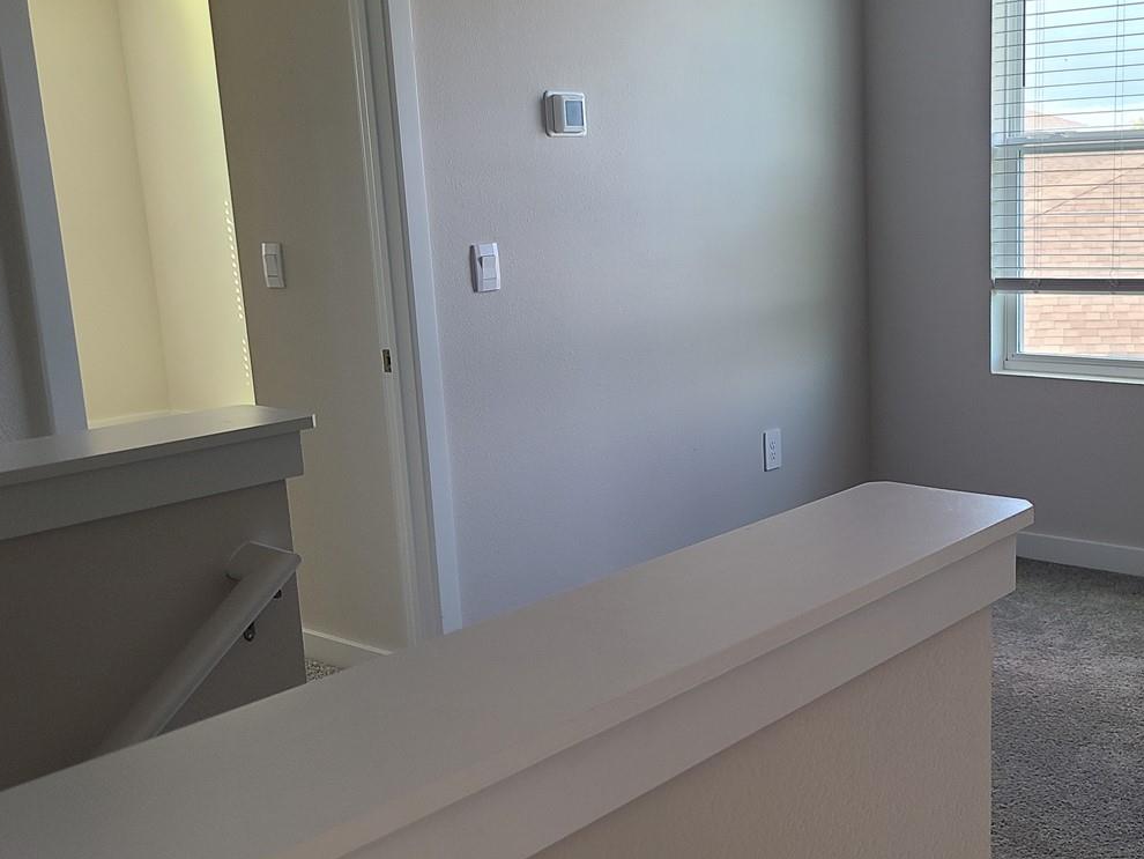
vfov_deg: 34.3
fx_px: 1388
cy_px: 462
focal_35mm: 42
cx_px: 777
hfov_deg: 44.0
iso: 80
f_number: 1.8
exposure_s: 1/60
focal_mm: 5.4
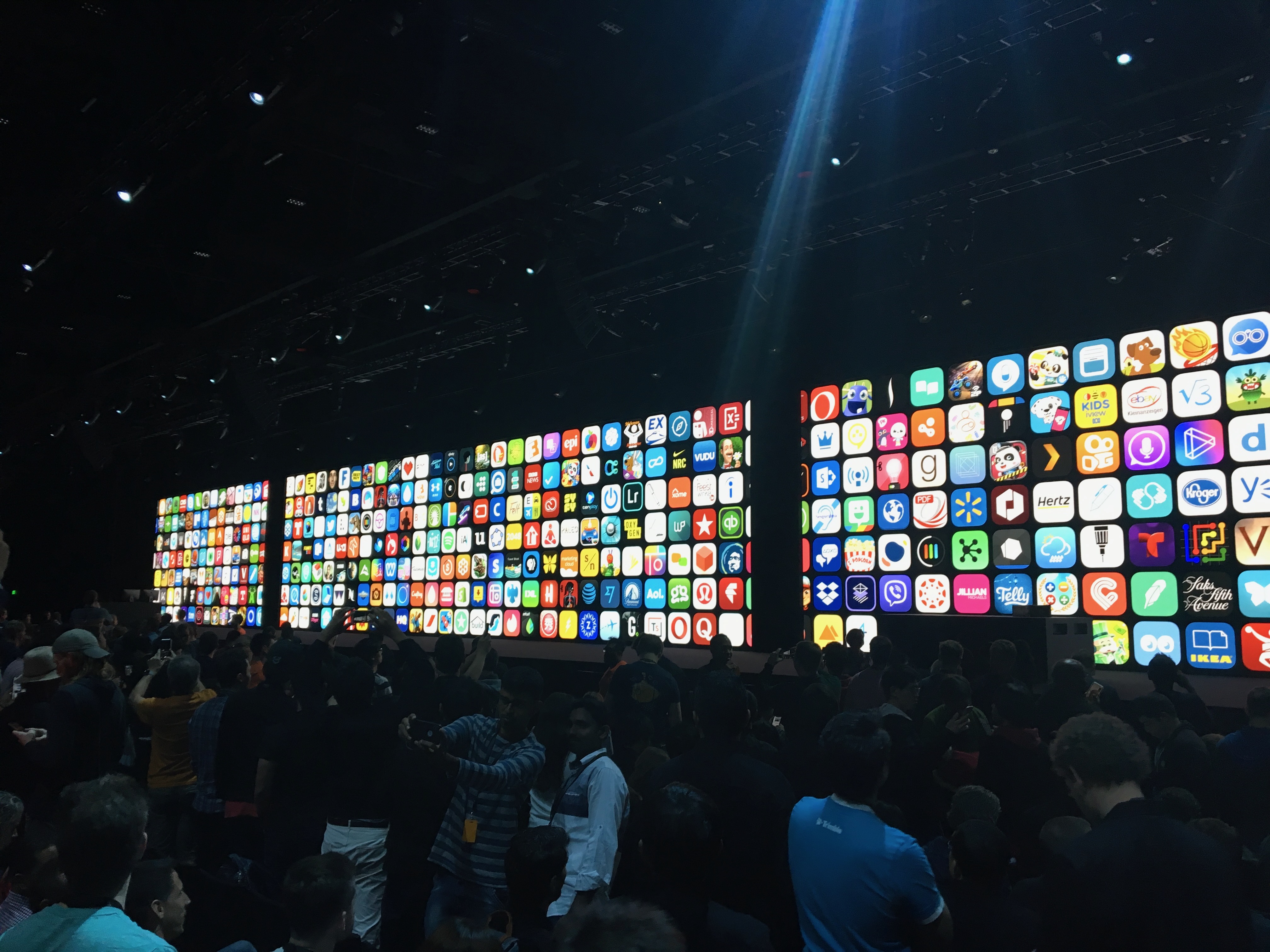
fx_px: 1064
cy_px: 476
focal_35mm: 29
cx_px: 635
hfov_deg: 61.7
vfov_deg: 48.2
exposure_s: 1/30
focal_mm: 4.15
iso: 64
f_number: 2.2
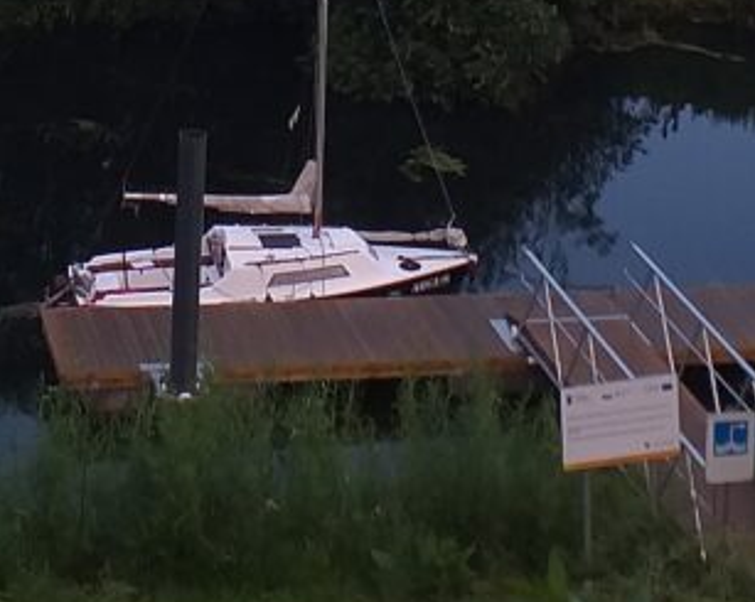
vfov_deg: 15.2
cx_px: 155
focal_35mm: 88
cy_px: -467
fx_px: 1964
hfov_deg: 21.5
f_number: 1.9
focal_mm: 3.6
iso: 64
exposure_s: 1/100
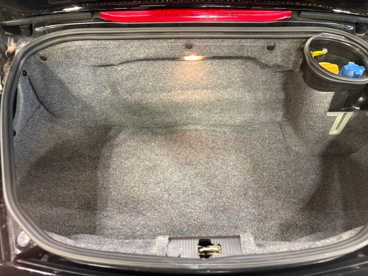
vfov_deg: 53.1
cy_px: 138
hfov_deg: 67.3
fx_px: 276
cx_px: 184
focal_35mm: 26
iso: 500
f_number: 1.6
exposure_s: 1/60
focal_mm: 5.96
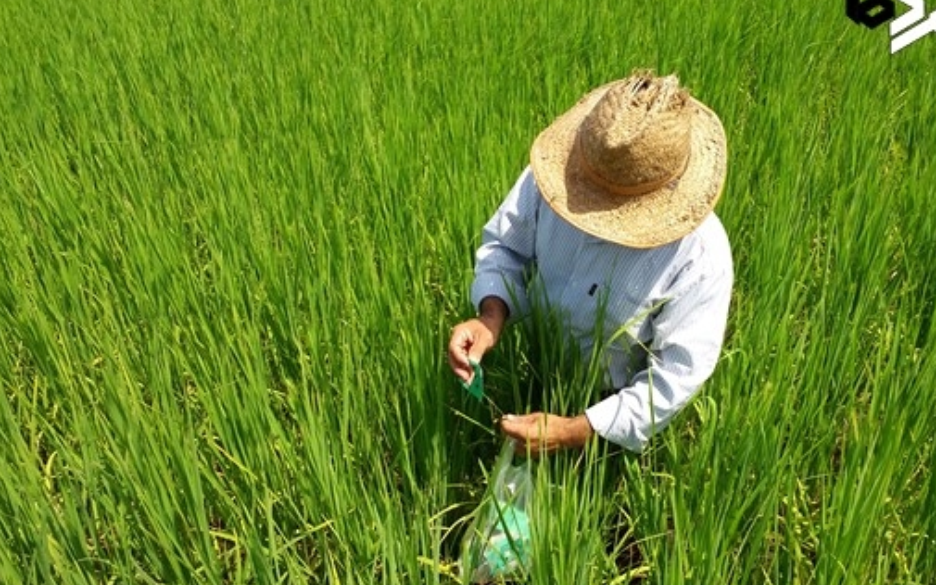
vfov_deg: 37.0
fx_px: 868
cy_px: 374
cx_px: 526
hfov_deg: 56.5
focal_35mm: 34
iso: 50
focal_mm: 3.6
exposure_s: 1/738
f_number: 2.09
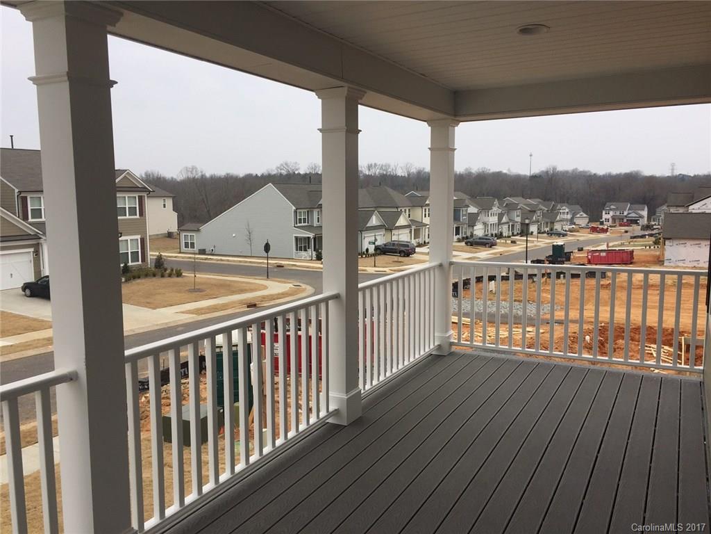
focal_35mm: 29
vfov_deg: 48.2
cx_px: 356
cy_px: 267
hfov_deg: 61.7
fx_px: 596
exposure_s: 1/363
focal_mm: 4.15
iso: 32
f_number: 2.2
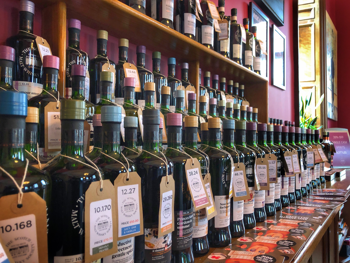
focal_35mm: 28
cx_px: 175
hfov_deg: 63.4
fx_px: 283
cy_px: 132
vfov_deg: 49.7
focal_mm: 3.99
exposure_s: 1/7
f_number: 1.8
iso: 100
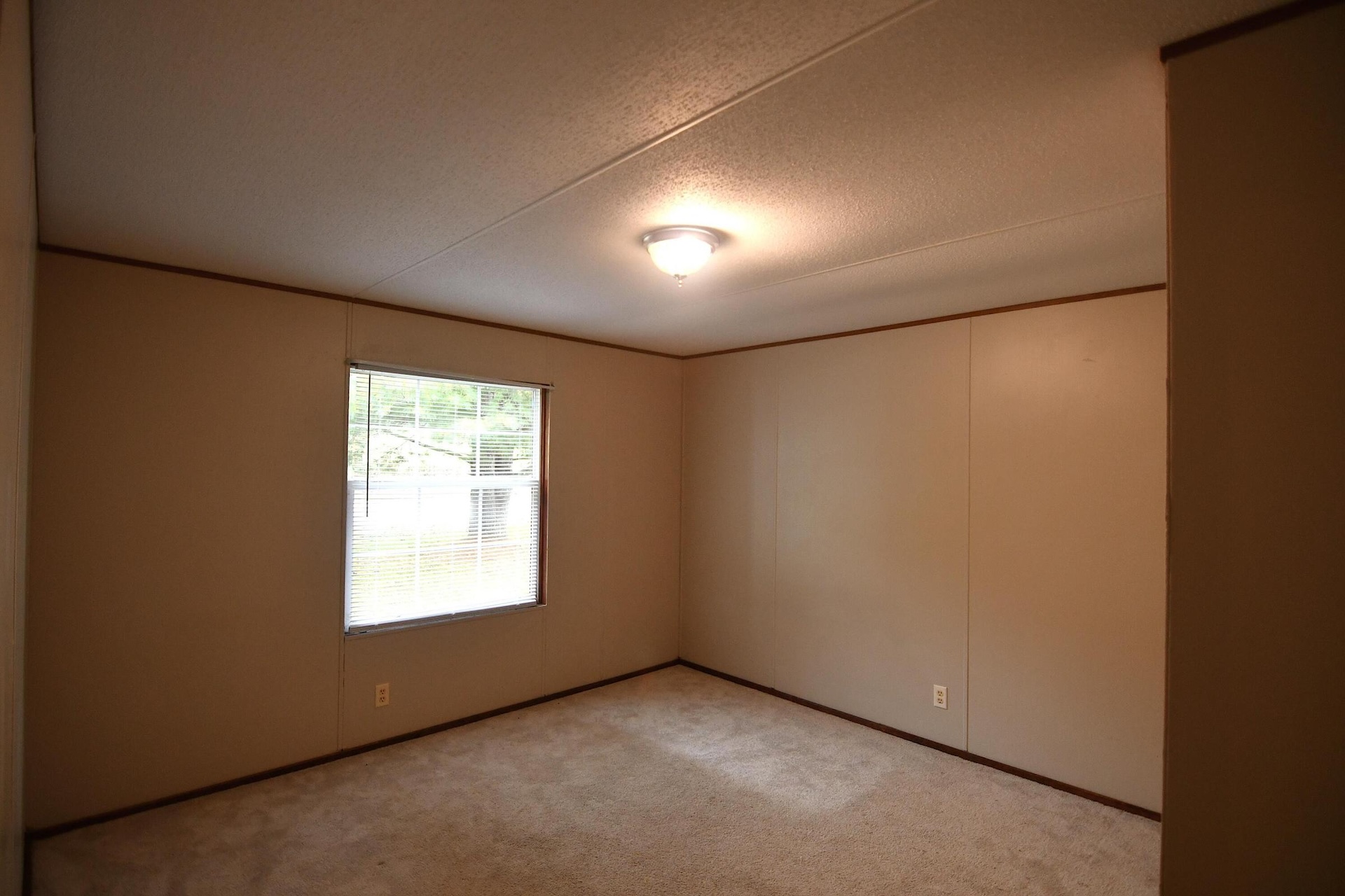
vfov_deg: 73.7
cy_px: 448
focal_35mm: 16
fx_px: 598
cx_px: 672
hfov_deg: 96.7
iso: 800
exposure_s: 1/200
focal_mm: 11
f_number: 2.8
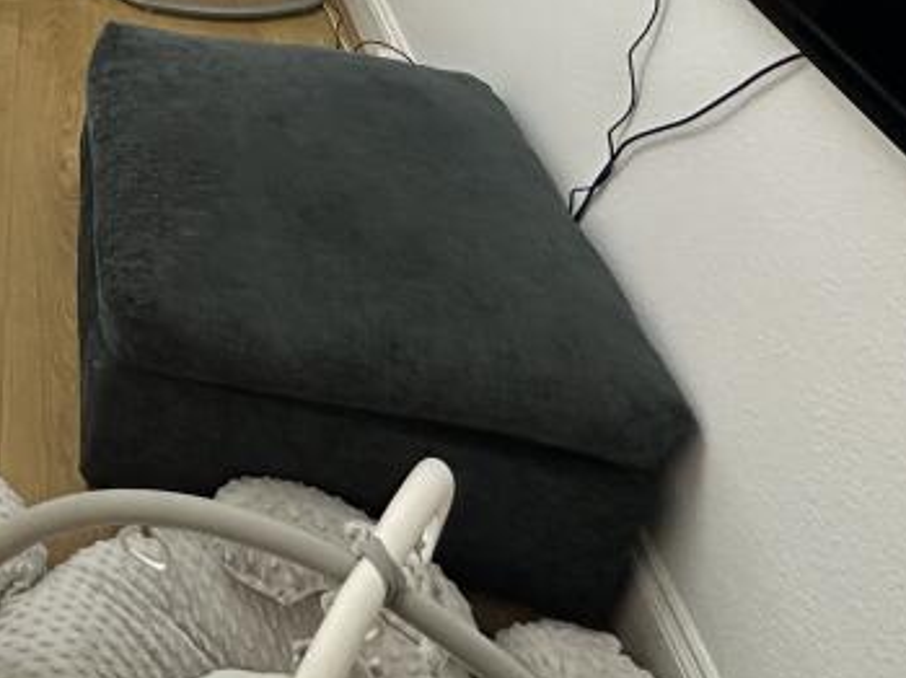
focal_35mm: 41
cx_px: -215
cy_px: -303
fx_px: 1072
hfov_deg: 34.9
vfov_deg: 26.7
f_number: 2.2
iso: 200
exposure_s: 1/50
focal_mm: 2.22
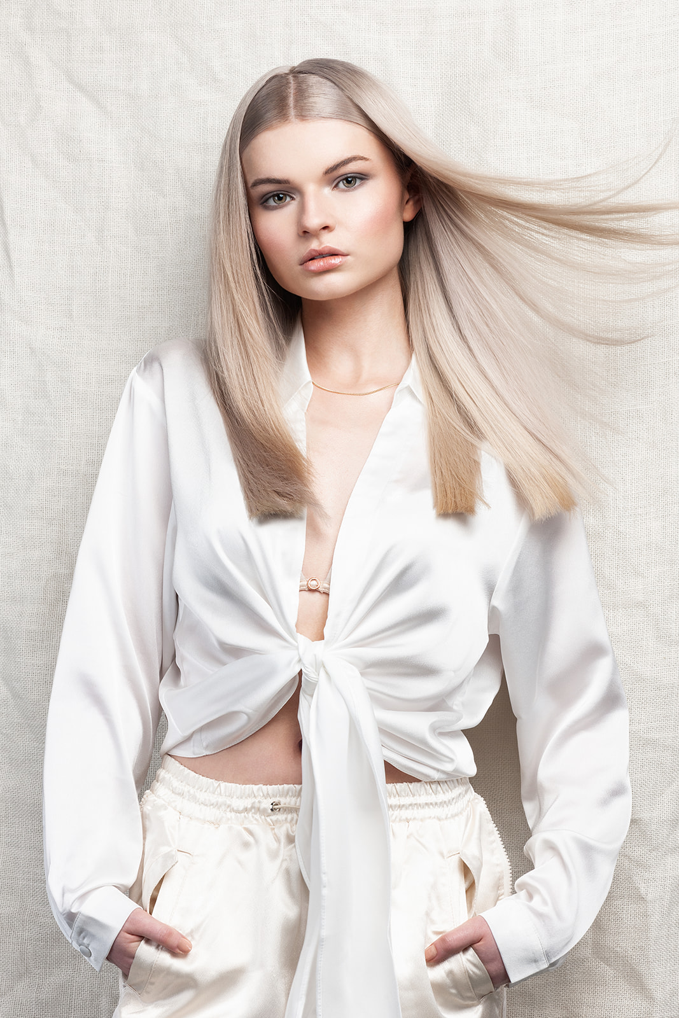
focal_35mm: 105
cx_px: 340
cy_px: 509
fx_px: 2970
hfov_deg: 13.0
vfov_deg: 19.5
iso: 320
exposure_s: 1/125
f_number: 16
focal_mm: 105
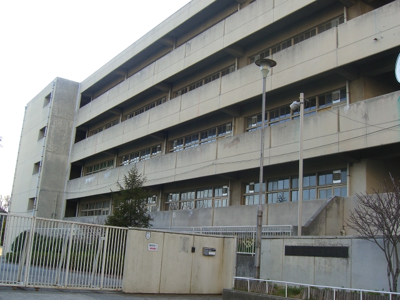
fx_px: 439
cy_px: 150
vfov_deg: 37.7
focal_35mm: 38
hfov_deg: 49.0
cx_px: 200
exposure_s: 1/125
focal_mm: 7.9
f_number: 4
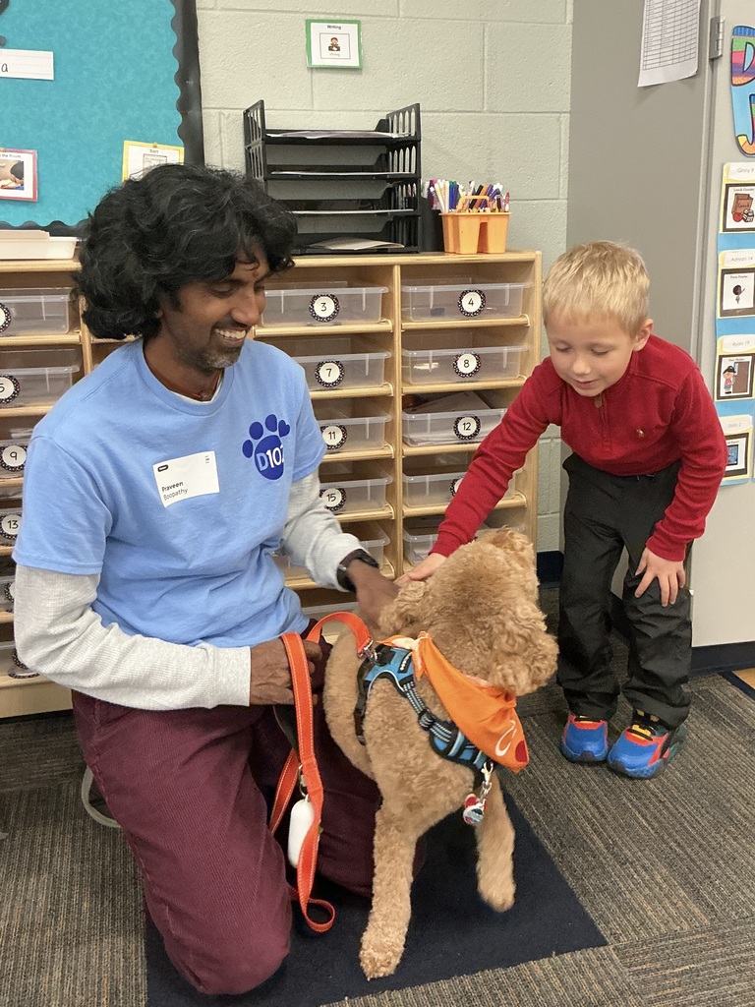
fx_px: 843
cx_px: 378
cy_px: 504
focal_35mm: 29
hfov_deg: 48.2
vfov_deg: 61.7
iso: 200
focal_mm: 3
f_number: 1.8
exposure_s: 1/50
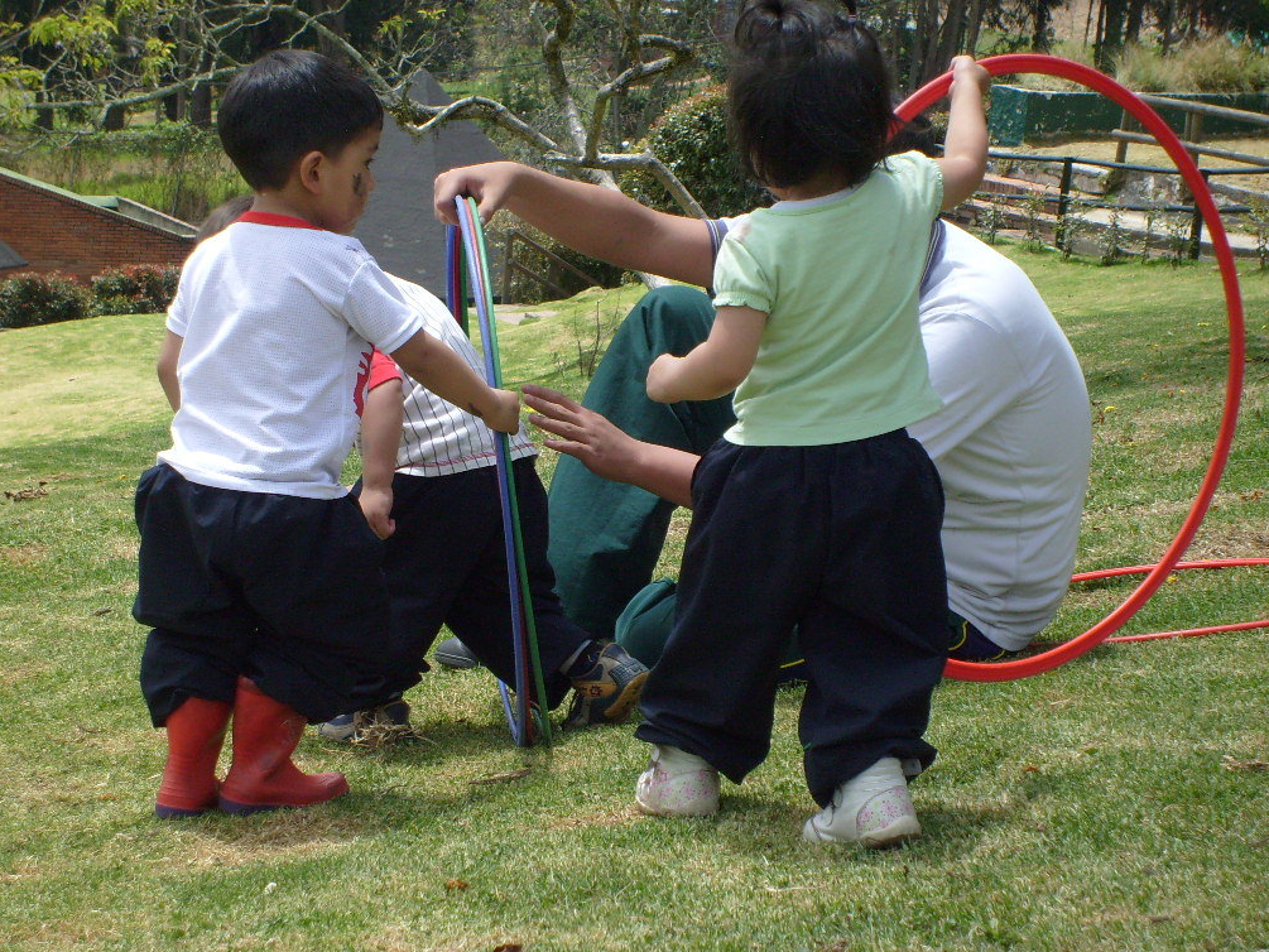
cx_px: 641
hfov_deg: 18.2
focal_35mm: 108
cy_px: 475
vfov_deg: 13.7
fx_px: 3960
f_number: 4.9
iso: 80
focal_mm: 17.4
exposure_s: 1/500
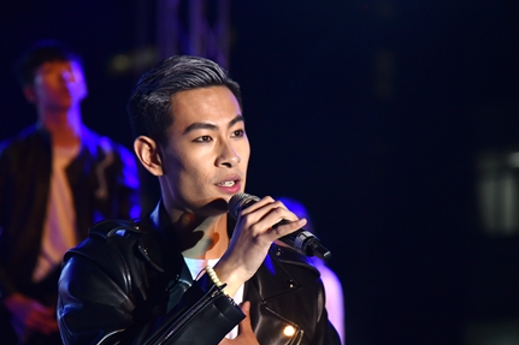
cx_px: 226
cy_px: 234
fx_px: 2407
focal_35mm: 167
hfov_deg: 12.3
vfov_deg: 8.2
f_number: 4
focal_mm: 120
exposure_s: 1/320
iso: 1000
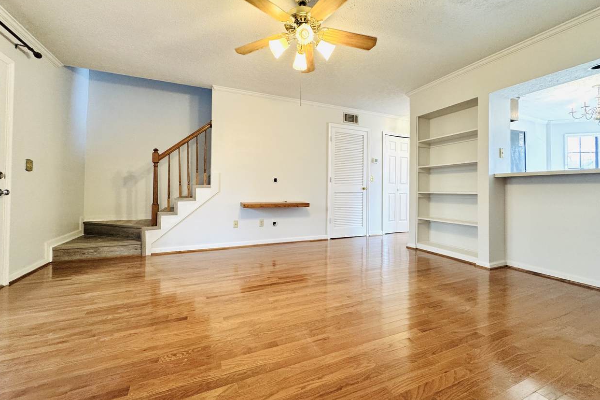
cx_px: 303
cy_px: 187
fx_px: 250
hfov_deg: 100.4
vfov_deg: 77.2
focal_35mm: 15
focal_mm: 2.22
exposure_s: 1/60
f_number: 2.2
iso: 200
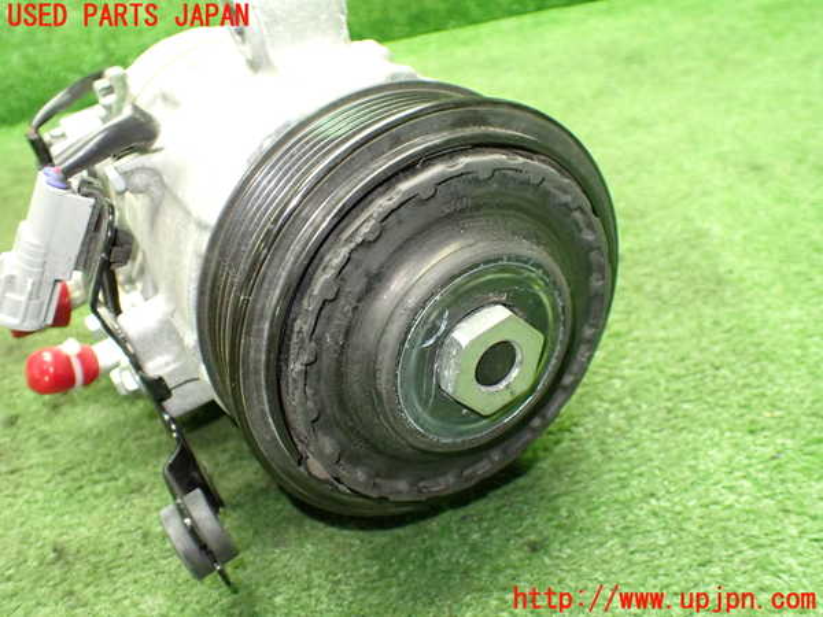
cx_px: 412
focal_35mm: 30
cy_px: 308
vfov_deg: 46.8
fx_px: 713
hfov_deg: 60.0
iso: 800
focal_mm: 5.4
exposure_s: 1/40
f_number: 2.3
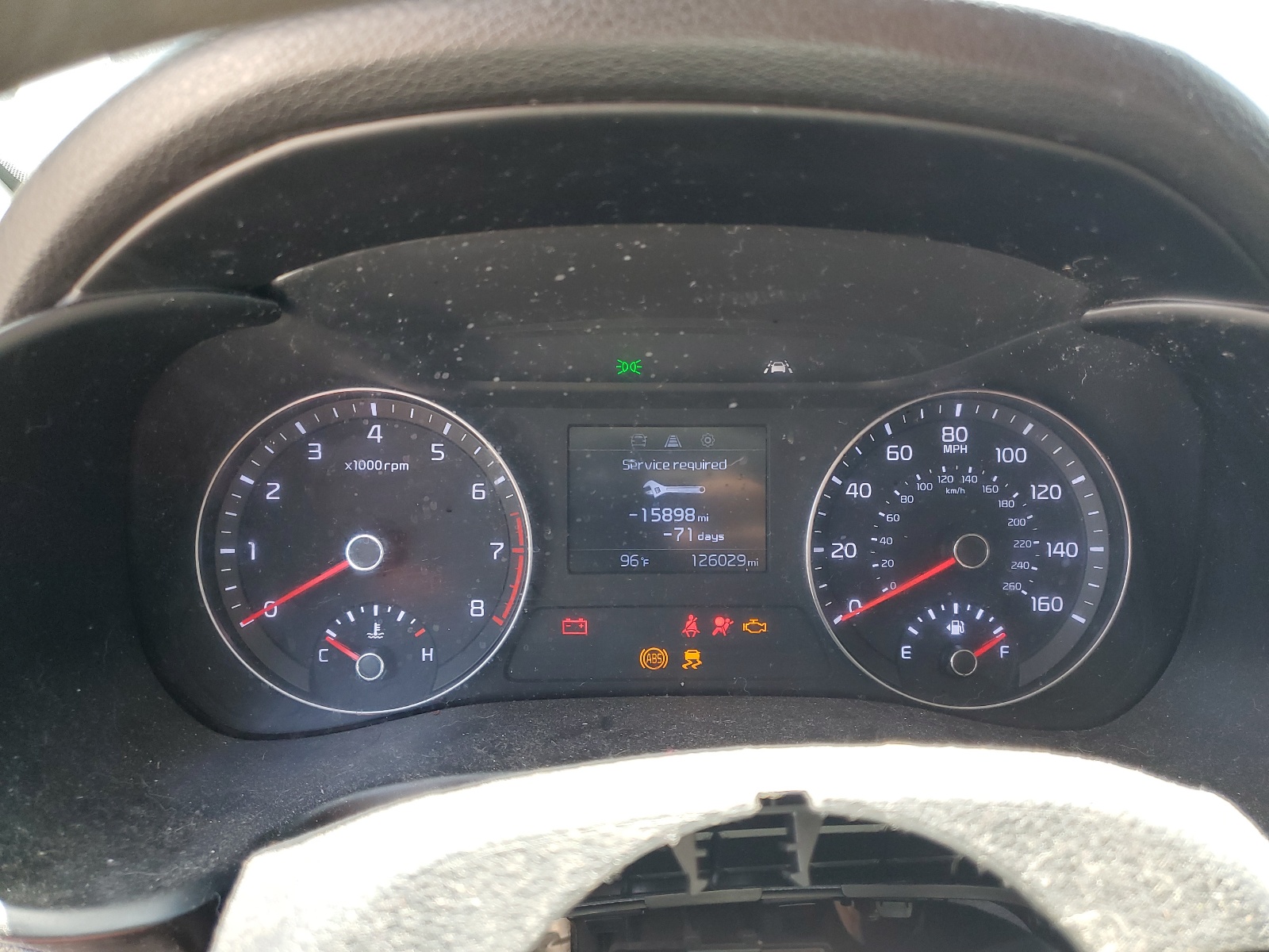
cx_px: 634
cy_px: 476
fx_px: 953
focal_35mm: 26
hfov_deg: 67.3
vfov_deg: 53.1
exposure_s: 1/120
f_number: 1.5
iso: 65
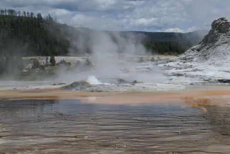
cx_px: 184
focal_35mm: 74
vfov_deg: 18.5
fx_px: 473
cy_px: 82
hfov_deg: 26.8
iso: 100
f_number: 9
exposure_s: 1/250
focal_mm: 28
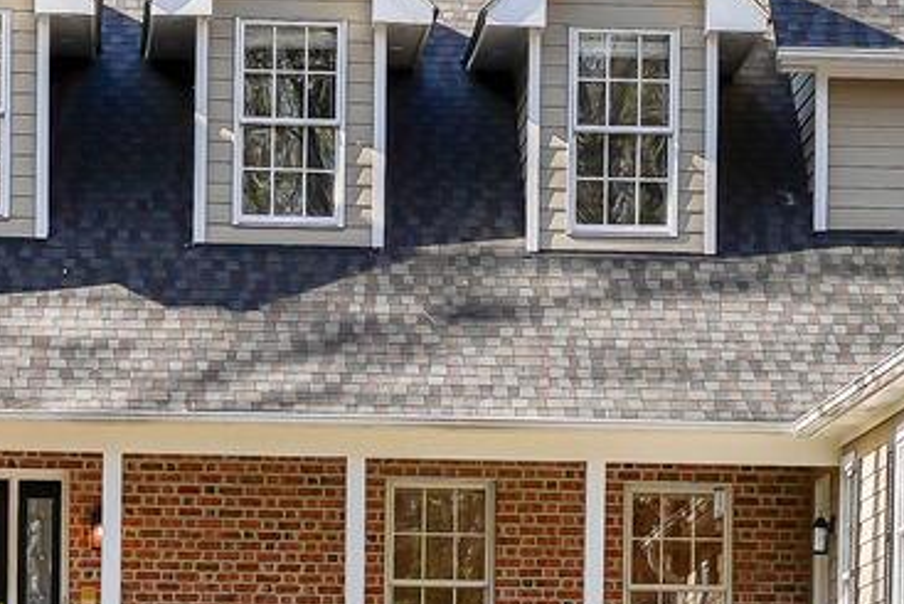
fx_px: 6088
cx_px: 692
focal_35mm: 242
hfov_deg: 8.5
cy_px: 284
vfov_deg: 5.7
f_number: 2.8
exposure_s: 1/800
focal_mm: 51.5
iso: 100
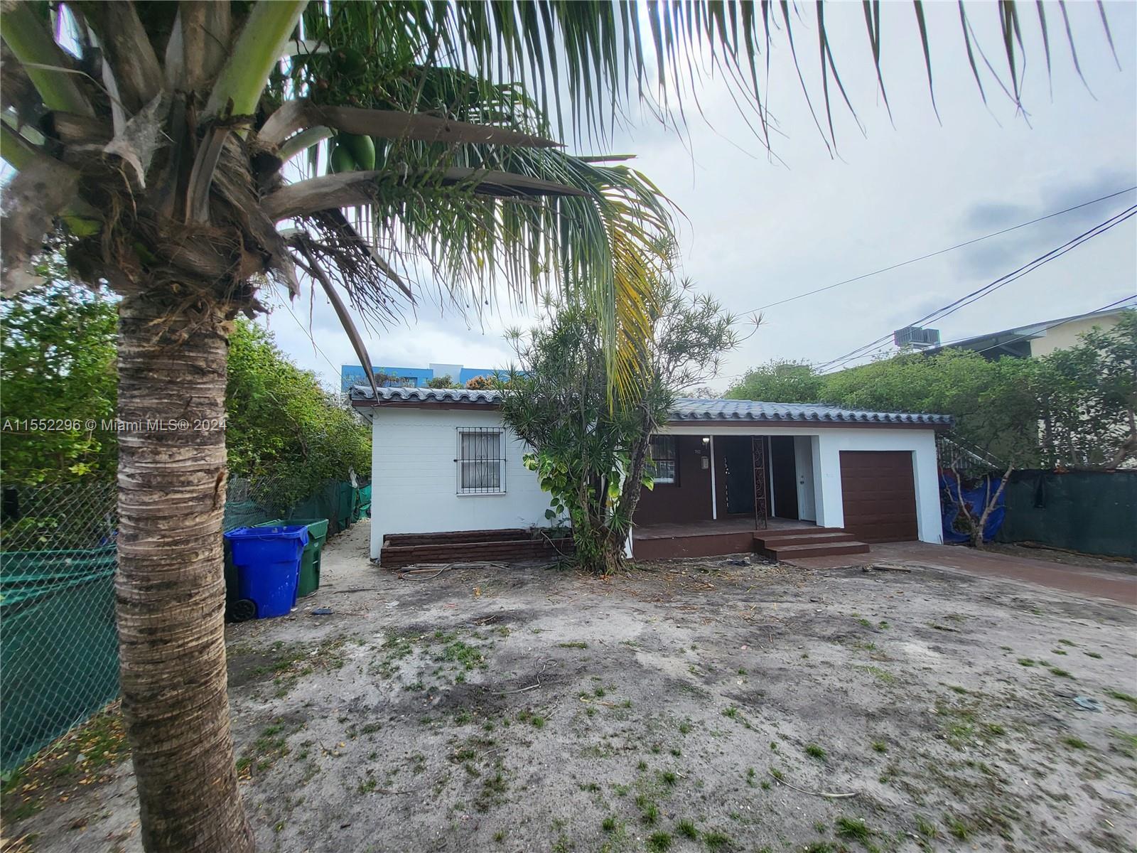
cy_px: 426
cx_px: 568
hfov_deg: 106.2
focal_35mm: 13
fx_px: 427
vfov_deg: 89.9
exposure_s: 1/805
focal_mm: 1.74
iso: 32
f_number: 2.2
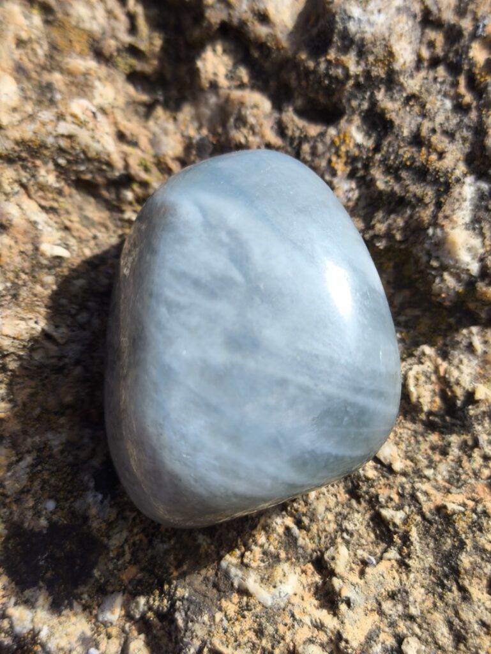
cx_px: 246
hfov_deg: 29.1
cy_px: 327
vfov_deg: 38.2
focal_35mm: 50
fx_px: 945
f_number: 1.7
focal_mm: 4.71
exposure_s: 1/772
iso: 50
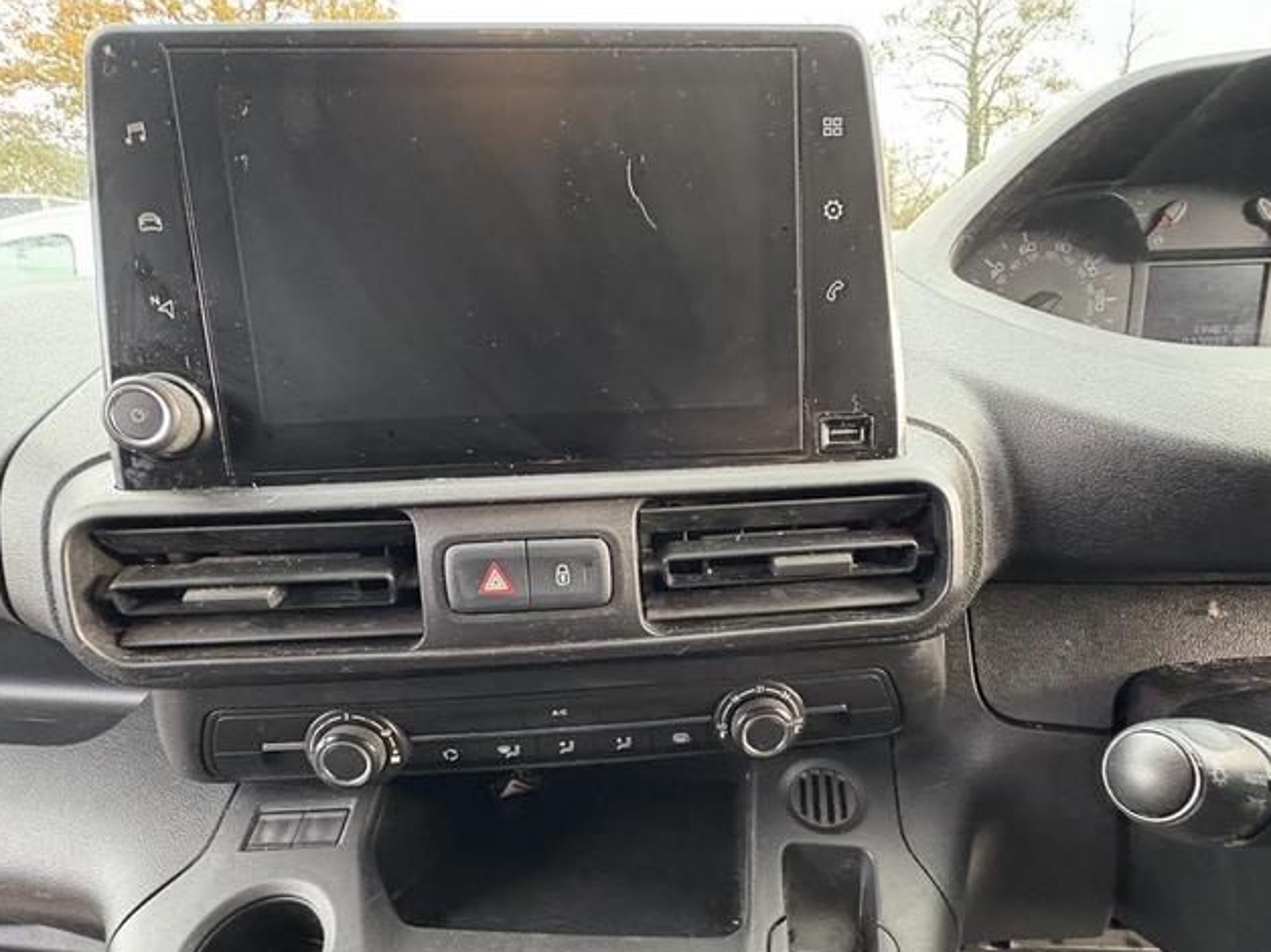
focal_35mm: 20
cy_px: 575
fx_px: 734
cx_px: 705
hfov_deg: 81.5
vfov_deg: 65.3
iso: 640
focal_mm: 2.22
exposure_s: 1/60
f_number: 2.2
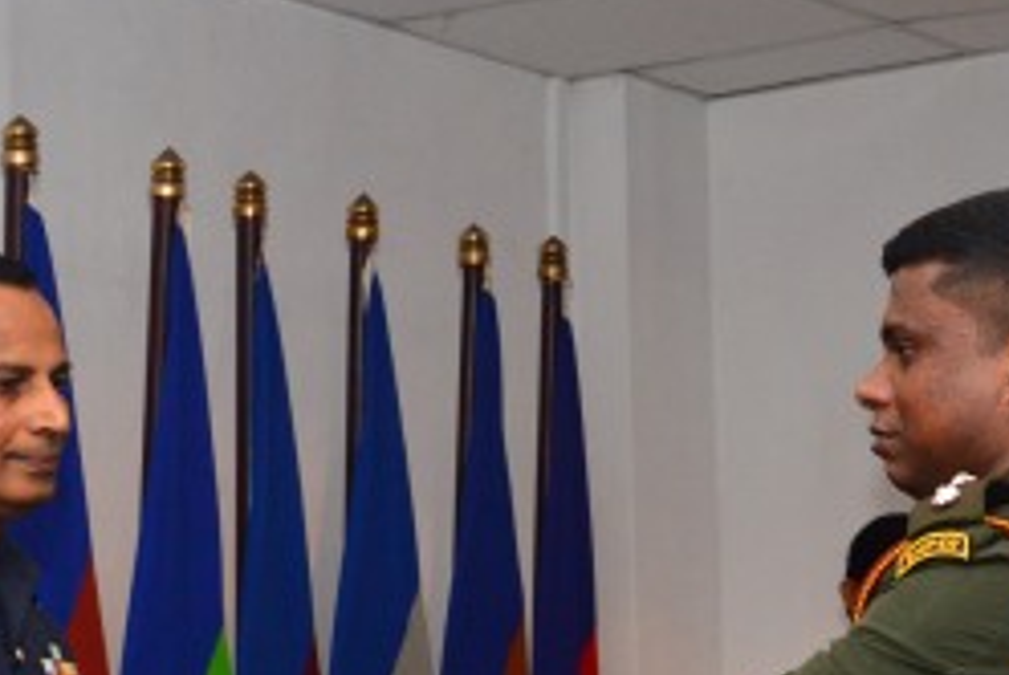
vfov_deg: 11.1
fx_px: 3451
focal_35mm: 123
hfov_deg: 16.6
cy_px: 687
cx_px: 264
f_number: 7.1
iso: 800
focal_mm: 34
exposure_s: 1/100
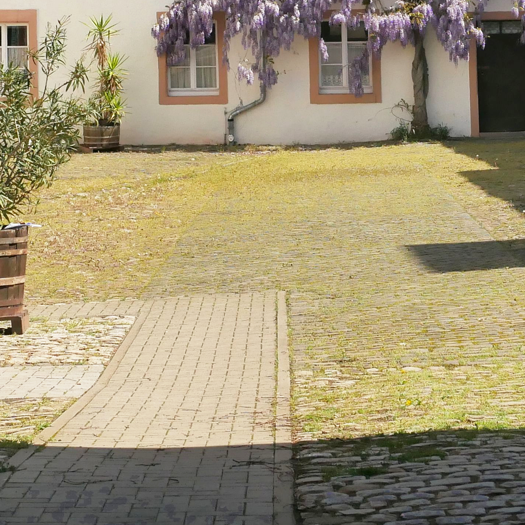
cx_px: 339
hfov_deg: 12.2
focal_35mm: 143
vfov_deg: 12.1
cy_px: -22
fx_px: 2454
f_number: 7.1
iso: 640
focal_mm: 25
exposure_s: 1/2000
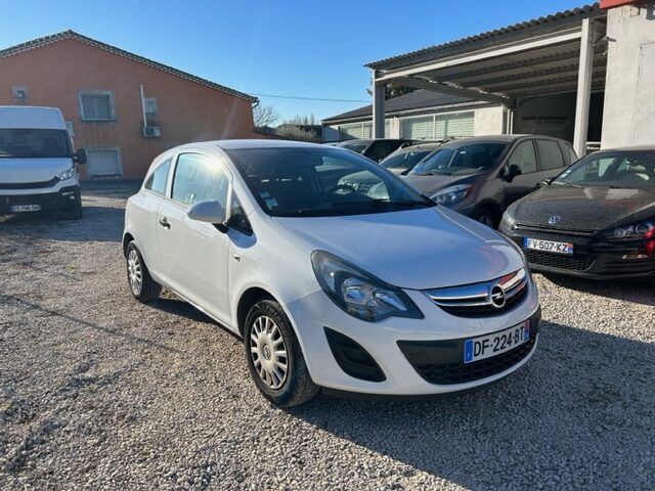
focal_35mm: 26
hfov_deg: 67.3
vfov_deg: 53.1
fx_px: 492
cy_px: 246
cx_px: 328
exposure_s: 1/3356
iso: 50
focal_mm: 5.7
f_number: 1.5
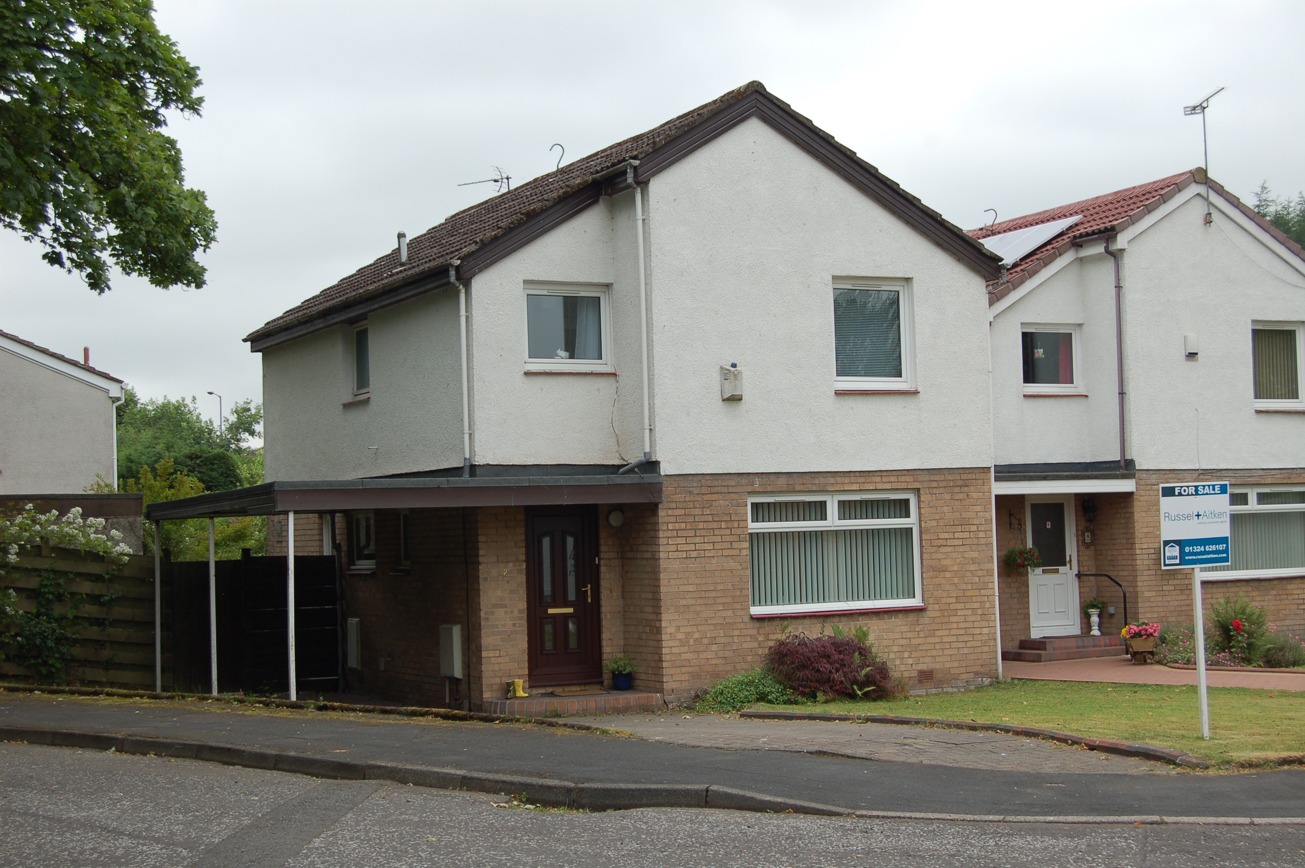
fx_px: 2064
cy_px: 434
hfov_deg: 35.1
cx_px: 652
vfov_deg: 23.7
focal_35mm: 57
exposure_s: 1/200
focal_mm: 38
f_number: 7.1
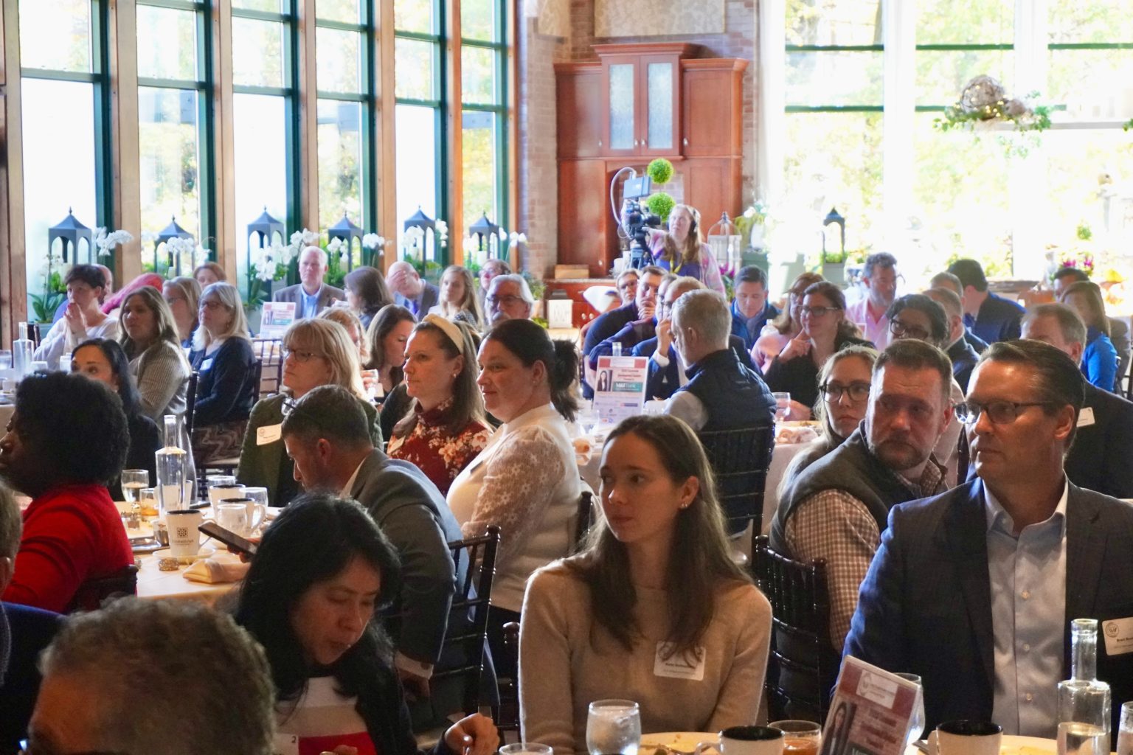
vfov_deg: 18.2
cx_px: 566
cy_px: 378
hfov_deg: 27.0
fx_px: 2360
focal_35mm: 75
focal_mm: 50
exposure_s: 1/160
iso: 4000
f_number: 5.6
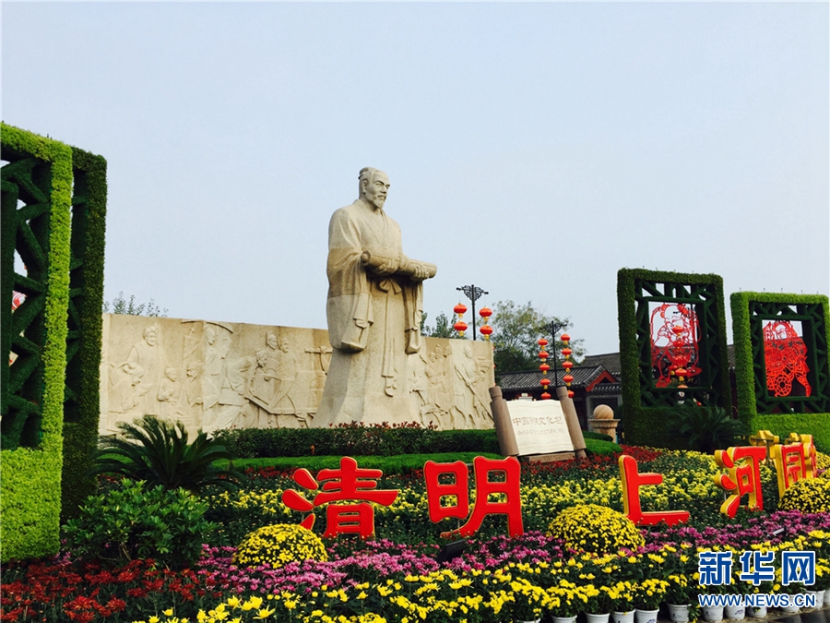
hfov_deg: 61.7
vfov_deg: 48.2
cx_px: 415
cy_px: 312
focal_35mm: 29
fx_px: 695
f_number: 2.2
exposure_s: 1/746
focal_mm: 4.15
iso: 32
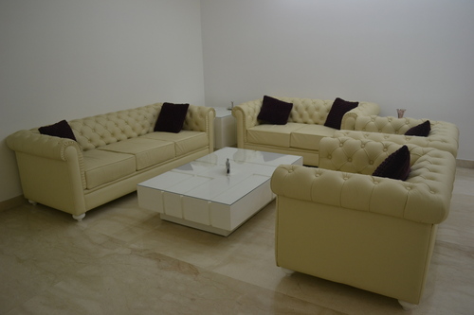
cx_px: 237
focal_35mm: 27
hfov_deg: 67.4
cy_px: 158
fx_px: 355
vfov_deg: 47.9
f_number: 3.5
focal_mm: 18
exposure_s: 1/50
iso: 400
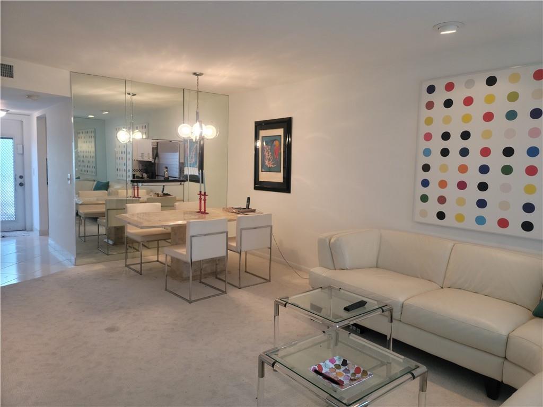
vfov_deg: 54.9
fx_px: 392
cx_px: 272
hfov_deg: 69.4
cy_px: 204
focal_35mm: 25
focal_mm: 7
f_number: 1.8
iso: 100
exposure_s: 1/59
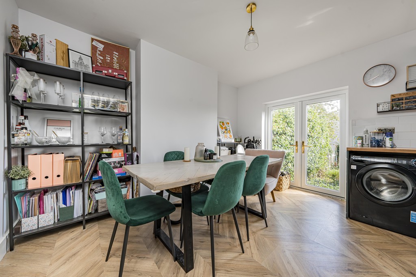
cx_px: 208
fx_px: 139
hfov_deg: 112.6
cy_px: 138
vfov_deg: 90.0
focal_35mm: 12
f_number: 9
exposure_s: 1/15
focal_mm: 12
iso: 320
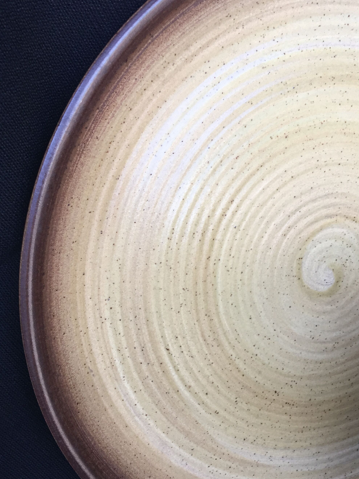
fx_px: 498
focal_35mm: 36
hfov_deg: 39.6
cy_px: 263
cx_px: 155
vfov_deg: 51.3
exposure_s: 1/100
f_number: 2.2
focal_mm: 4.15
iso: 50
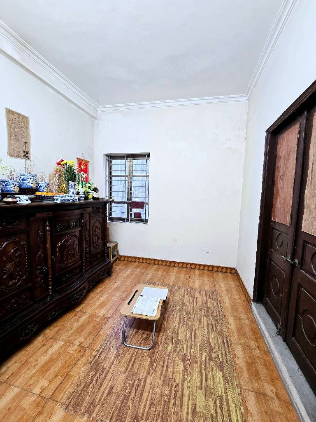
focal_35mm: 13
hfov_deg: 89.9
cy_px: 211
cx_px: 158
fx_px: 158
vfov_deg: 106.2
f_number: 2.2
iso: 160
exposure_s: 1/50
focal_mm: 2.2
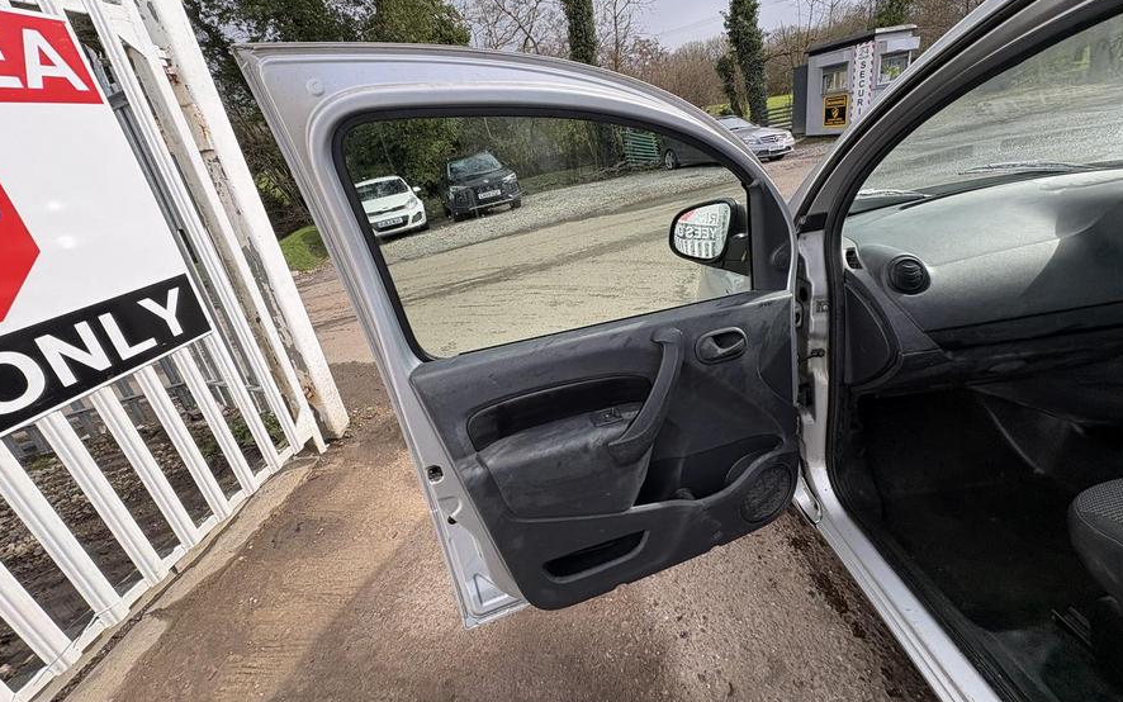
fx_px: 459
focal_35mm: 15
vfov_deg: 74.5
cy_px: 307
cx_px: 559
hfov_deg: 101.5
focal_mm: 2.22
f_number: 2.2
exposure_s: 1/412
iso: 40
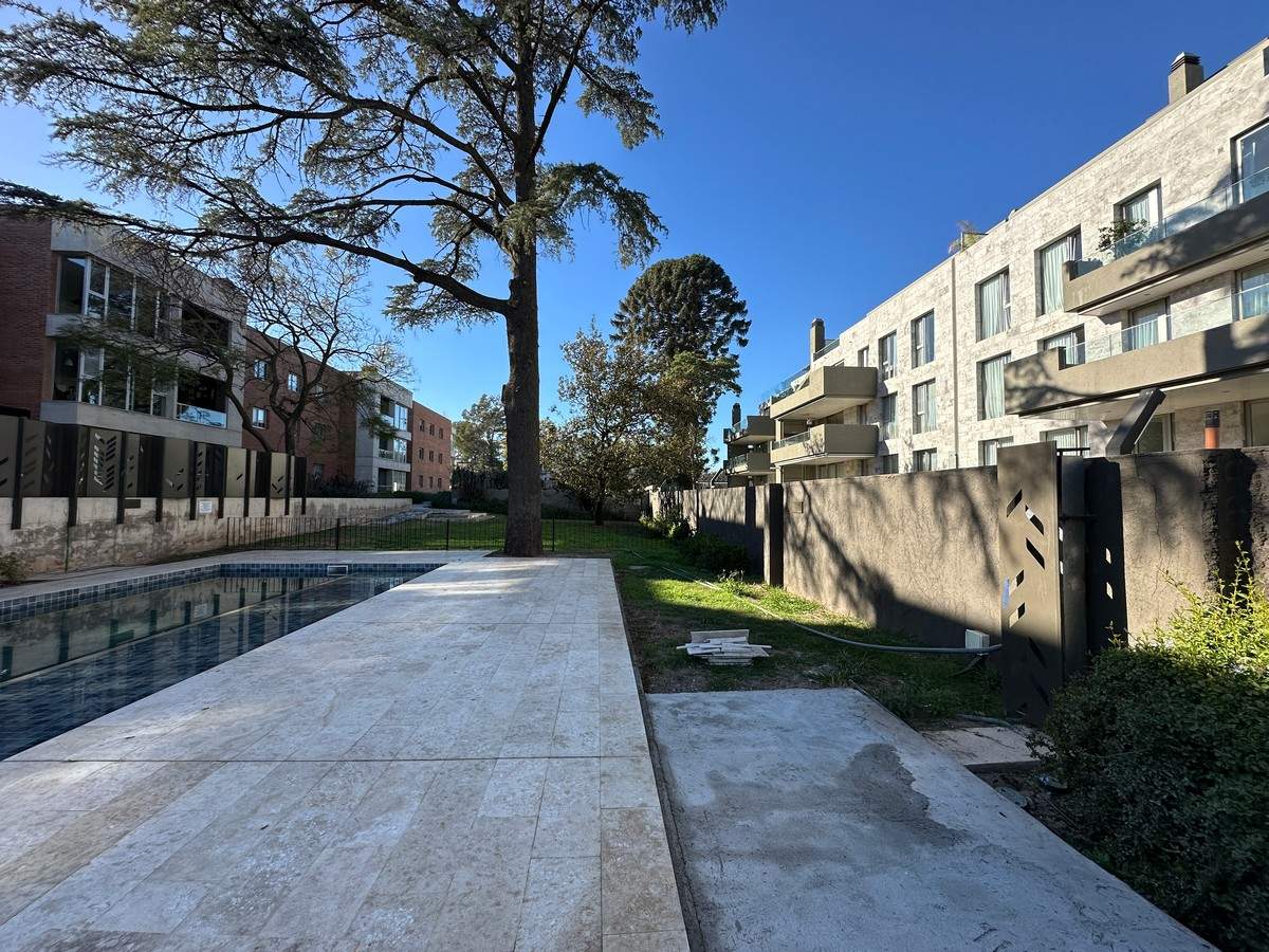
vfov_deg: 85.7
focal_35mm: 14
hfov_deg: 102.1
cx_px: 634
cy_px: 476
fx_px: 513
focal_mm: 2.22
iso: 40
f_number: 2.2
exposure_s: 1/769
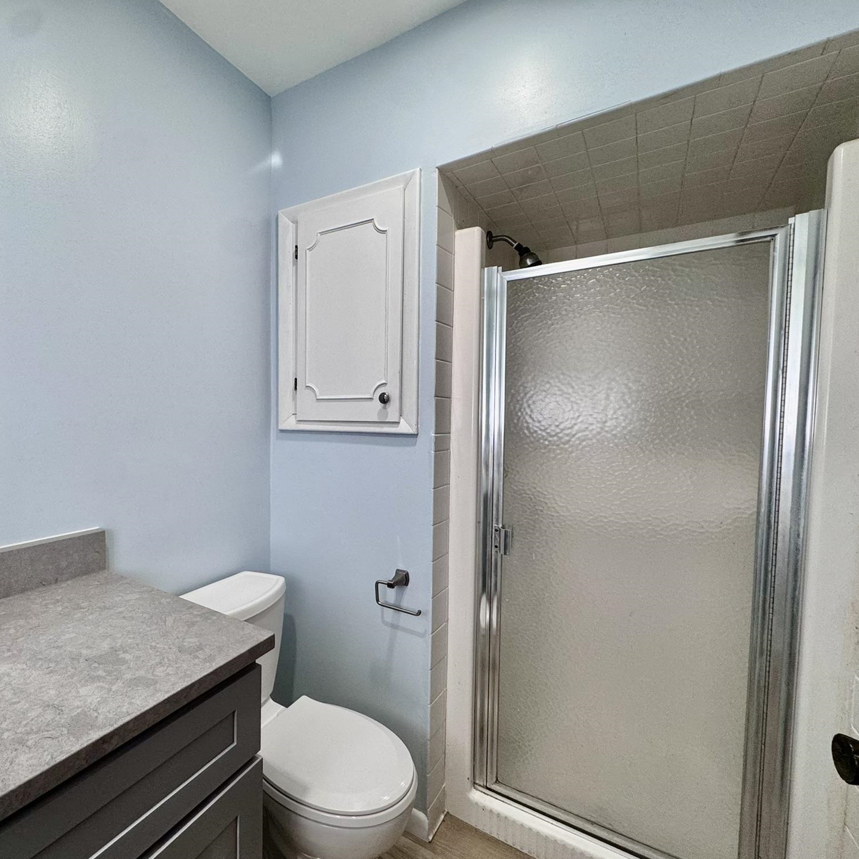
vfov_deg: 84.0
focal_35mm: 17
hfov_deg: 81.7
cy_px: 440
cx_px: 302
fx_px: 477
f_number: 2.2
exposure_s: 1/120
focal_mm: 2.22
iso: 125
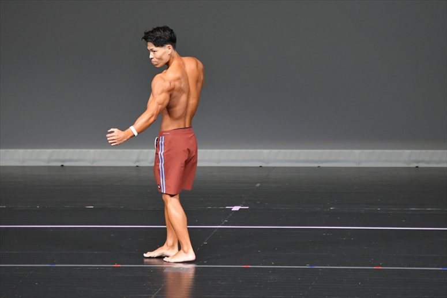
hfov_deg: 6.0
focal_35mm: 345
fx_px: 4282
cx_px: 224
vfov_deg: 4.0
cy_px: 149
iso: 5000
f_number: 5.6
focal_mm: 230
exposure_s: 1/400
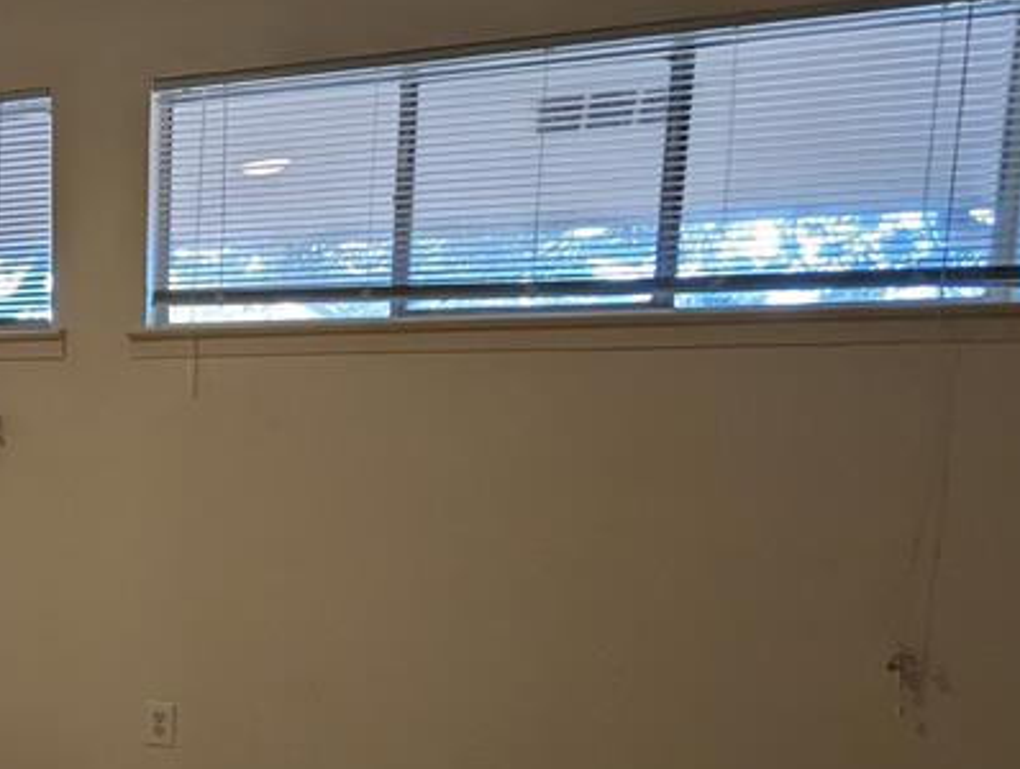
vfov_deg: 34.6
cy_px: 559
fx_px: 1210
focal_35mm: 41
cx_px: -110
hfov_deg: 37.8
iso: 93
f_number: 2.2
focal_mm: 2.35
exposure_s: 1/60
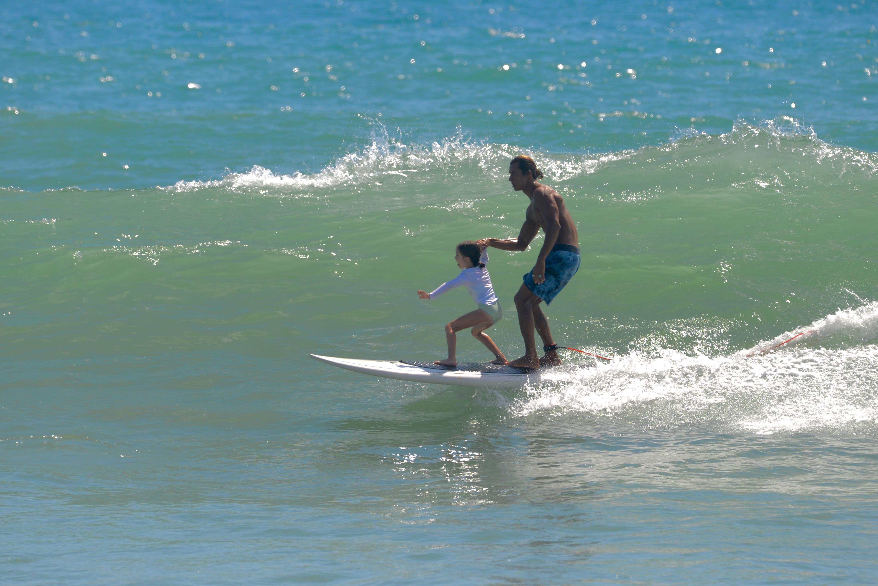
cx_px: 439
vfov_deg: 3.8
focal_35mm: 360
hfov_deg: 5.7
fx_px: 8783
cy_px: 293
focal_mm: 360
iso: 400
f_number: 5.6
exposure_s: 1/2000
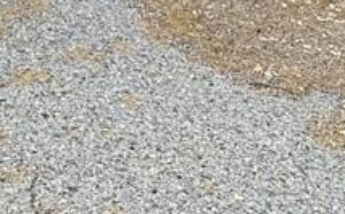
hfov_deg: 16.8
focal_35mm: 122
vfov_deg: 9.2
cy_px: -351
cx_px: -2
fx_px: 1145
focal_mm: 6.86
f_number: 1.78
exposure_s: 1/1587
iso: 80
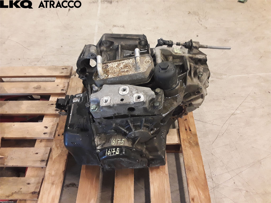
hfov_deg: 63.4
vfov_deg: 49.7
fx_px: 219
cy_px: 102
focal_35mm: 28
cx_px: 136
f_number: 1.9
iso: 160
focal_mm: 2.91
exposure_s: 1/50
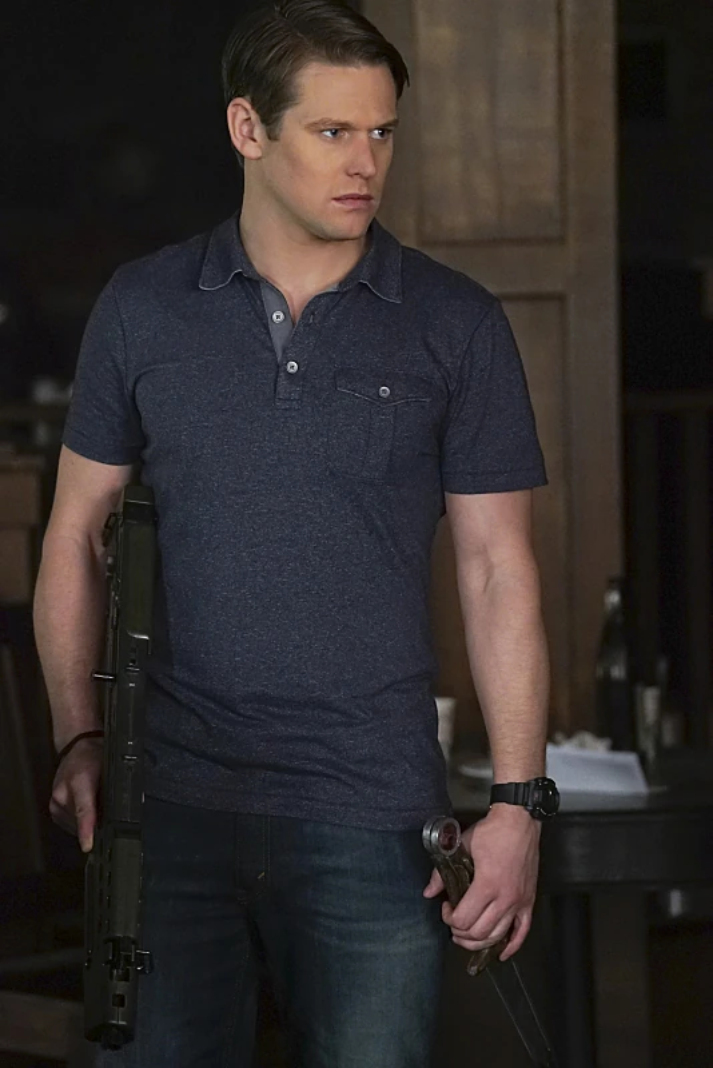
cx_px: 356
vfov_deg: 13.4
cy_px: 534
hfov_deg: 9.0
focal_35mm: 153
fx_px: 4541
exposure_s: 1/50
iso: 8000
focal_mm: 153
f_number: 4
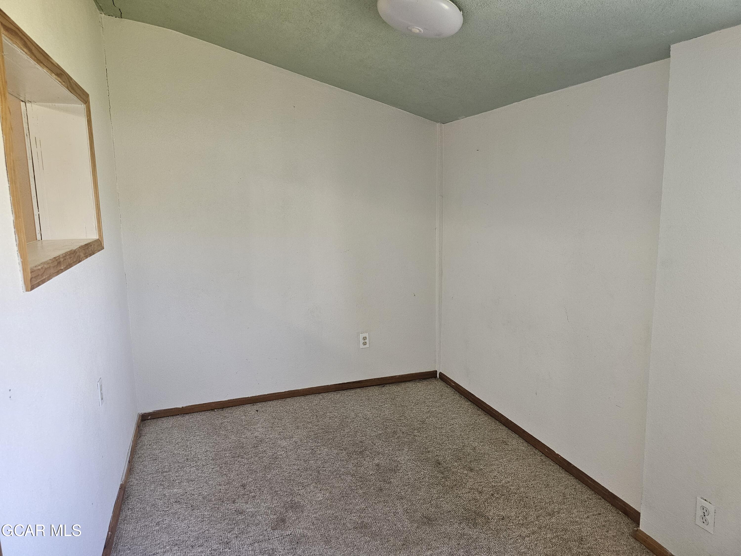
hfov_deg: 73.9
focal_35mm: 23
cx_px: 370
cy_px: 278
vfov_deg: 58.9
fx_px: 492
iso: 250
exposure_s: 1/120
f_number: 1.7
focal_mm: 6.3
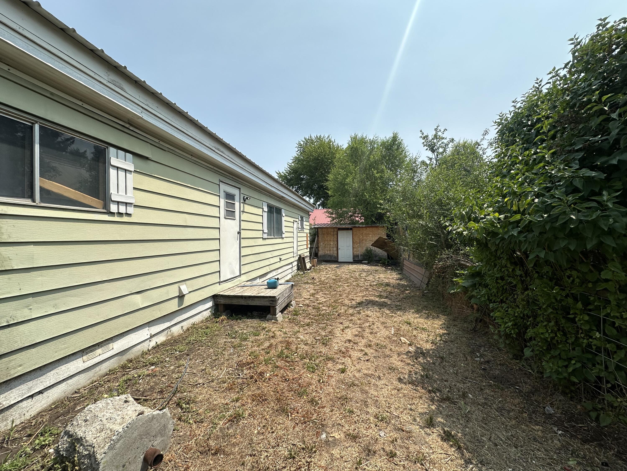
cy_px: 236
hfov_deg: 102.1
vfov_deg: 85.7
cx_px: 314
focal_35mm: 14
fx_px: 254
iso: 40
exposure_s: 1/1984
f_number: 2.2
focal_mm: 2.22
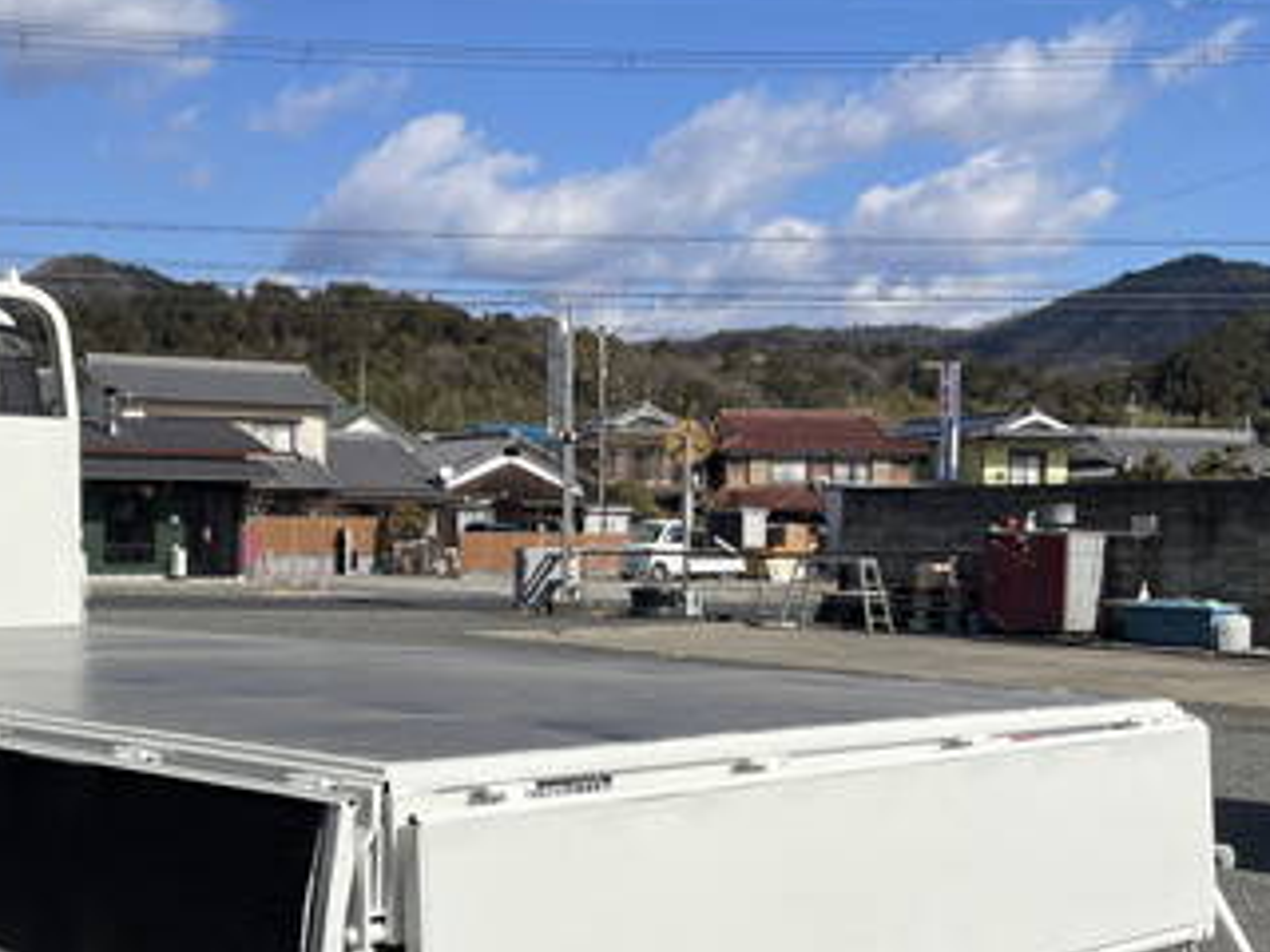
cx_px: 337
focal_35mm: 52
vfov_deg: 27.9
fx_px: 1908
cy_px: 607
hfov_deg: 36.1
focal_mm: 4.2
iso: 32
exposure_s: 1/7299
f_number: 1.6
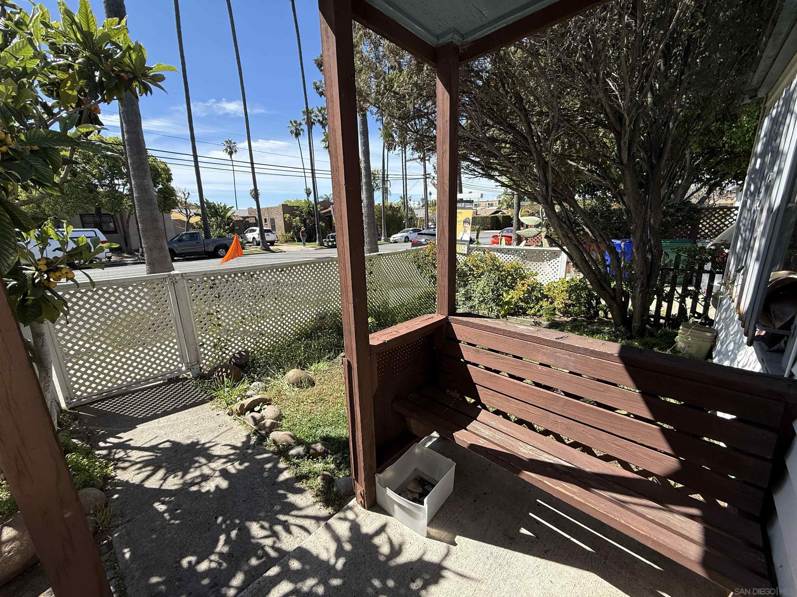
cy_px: 298
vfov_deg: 85.7
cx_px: 398
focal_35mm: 14
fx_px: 322
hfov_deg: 102.1
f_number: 2.2
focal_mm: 2.22
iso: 64
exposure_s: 1/1189
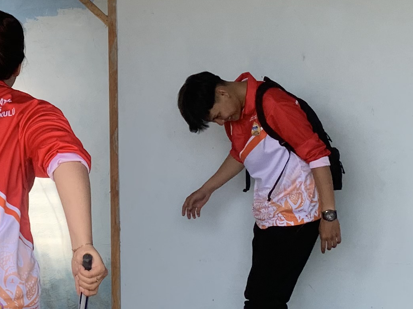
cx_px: -2
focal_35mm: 101
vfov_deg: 14.6
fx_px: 1205
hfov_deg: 18.9
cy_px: 67
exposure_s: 1/251
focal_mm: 4.25
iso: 25
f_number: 1.8
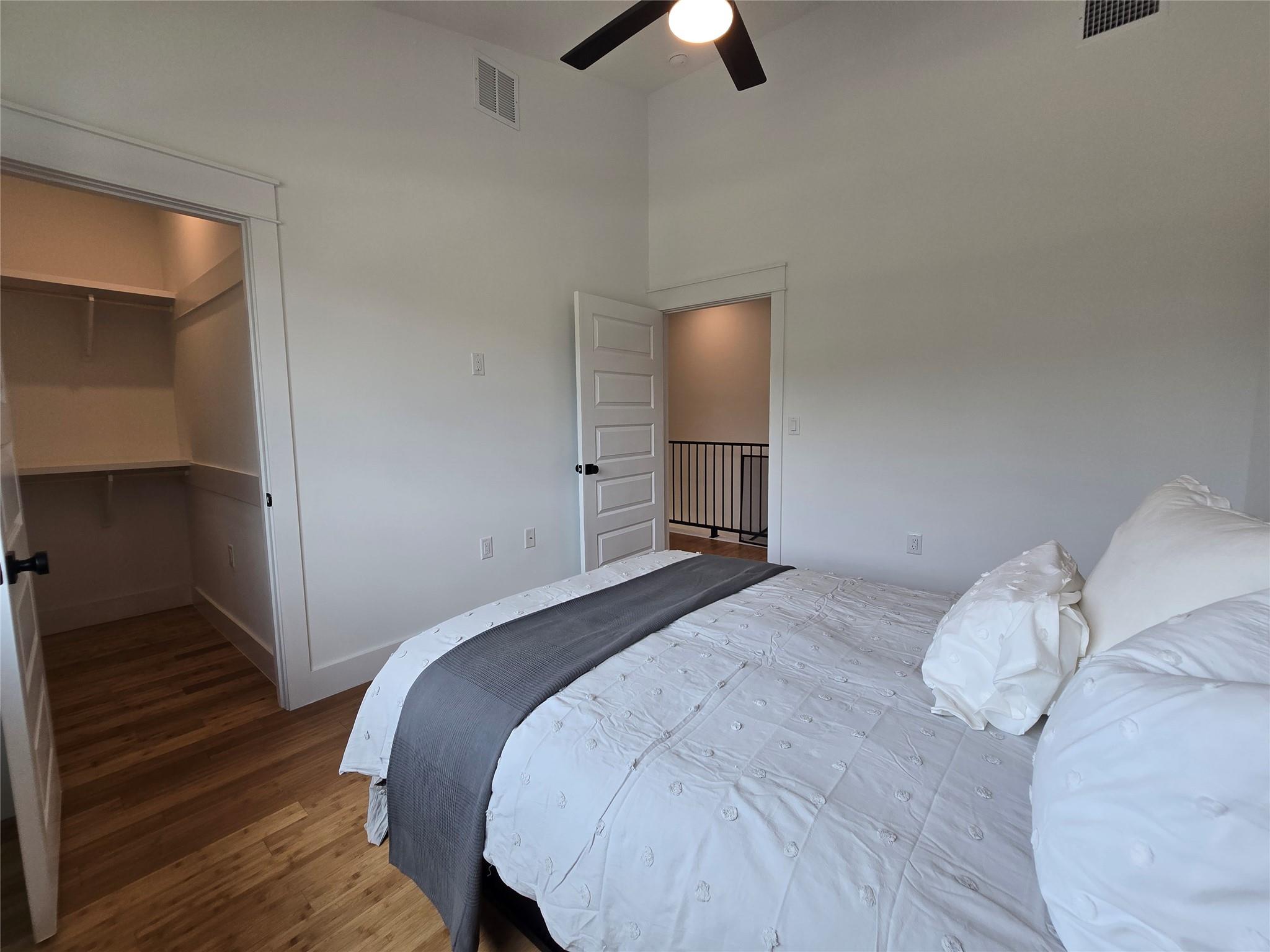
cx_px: 635
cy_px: 476
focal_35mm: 13
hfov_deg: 106.2
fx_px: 477
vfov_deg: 89.9
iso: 50
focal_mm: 2.2
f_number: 2.2
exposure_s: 1/120
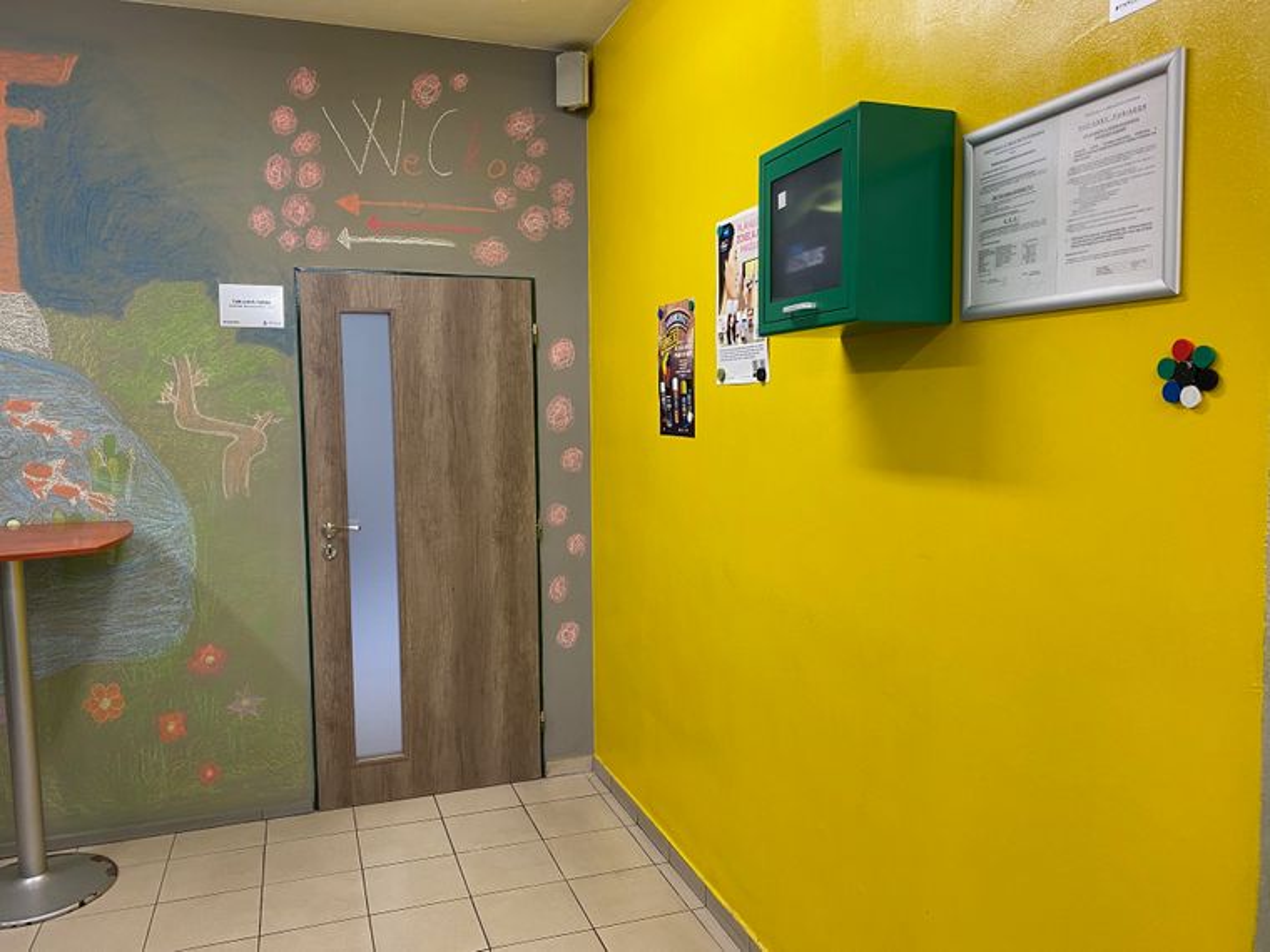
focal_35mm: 26
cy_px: 476
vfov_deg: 53.1
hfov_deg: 67.3
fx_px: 954
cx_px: 635
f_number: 1.8
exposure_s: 1/50
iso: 64
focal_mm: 4.25
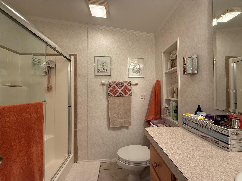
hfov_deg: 102.1
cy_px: 90
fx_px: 98
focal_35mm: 14
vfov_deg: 85.7
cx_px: 121
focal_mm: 2.22
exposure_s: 1/120
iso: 320
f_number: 2.2
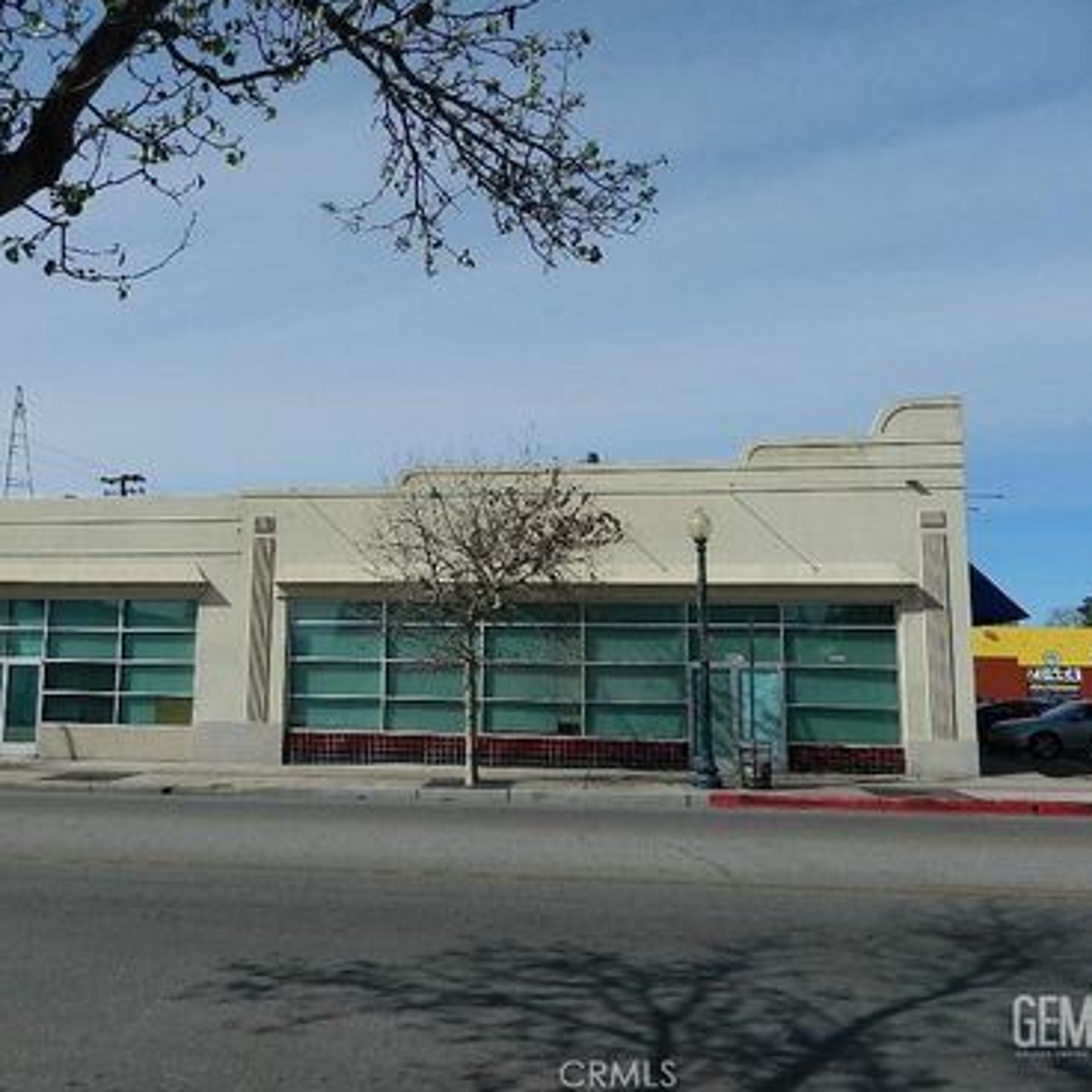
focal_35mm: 30
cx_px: 404
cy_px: 539
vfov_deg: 54.0
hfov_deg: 53.4
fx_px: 1071
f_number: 8.7
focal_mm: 4.5
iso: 80
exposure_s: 1/400
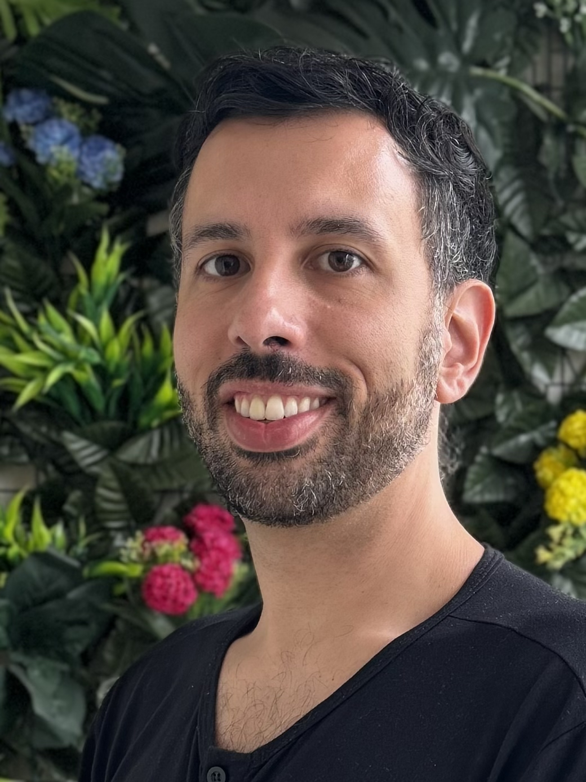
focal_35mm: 24
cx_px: 293
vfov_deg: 71.6
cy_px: 391
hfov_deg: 56.8
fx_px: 542
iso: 100
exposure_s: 1/121
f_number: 1.78
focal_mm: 6.76
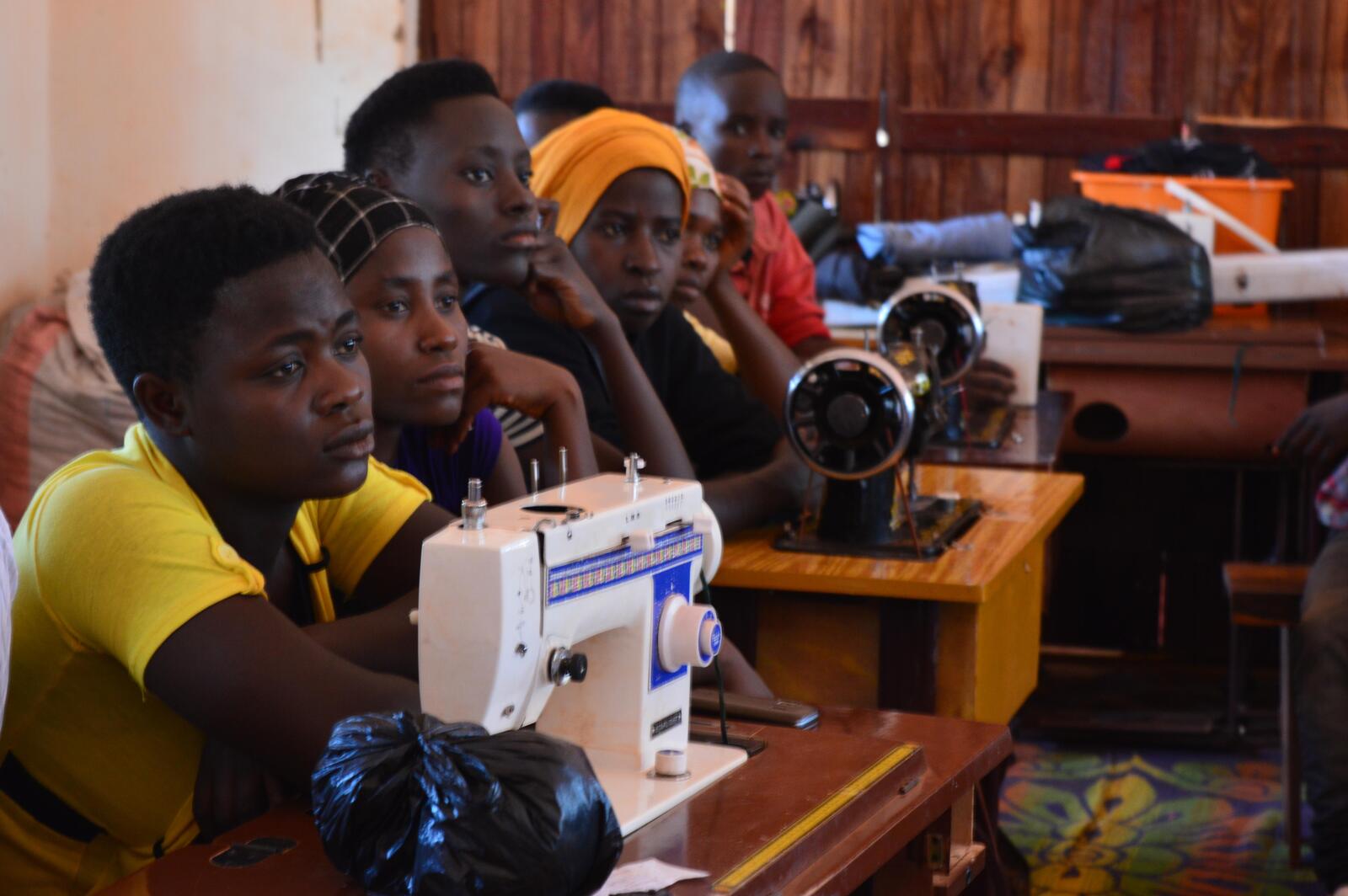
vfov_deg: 16.5
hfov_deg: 24.6
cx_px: 674
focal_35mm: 82
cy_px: 448
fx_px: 3087
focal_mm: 55
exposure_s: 1/8
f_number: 5.6
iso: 800
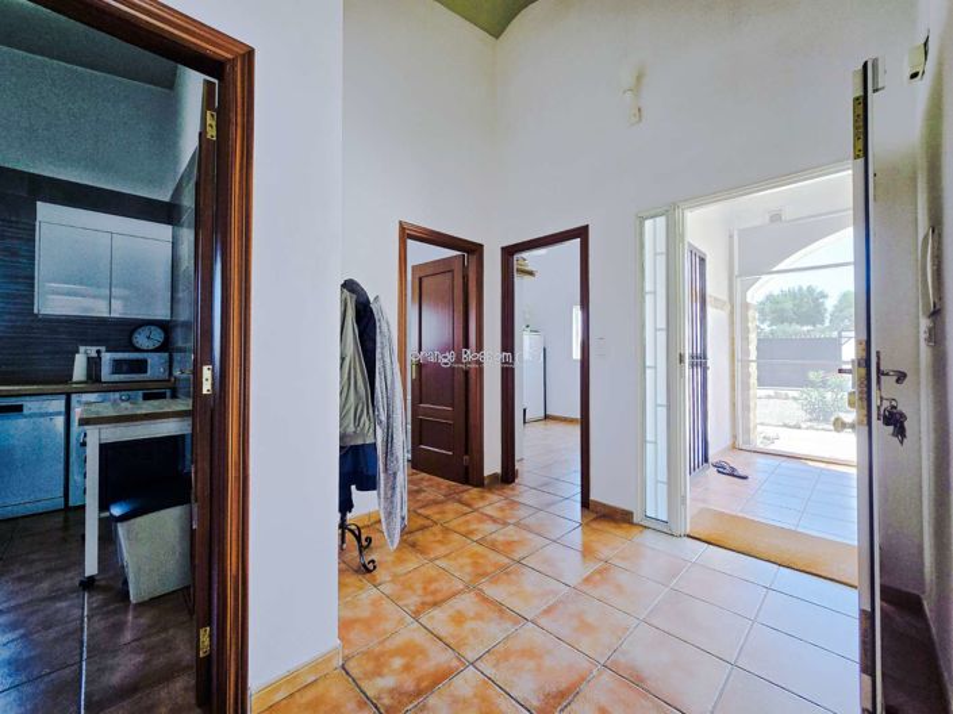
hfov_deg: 106.2
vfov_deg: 89.9
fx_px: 358
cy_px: 357
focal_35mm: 13
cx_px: 476
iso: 64
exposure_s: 1/100
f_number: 2.2
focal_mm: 2.2
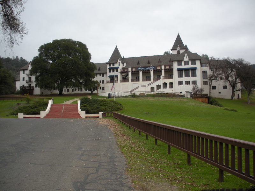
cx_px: 128
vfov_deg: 40.7
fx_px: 258
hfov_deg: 52.6
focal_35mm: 35
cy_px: 96
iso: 64
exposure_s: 1/85
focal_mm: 6.3
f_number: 3.5
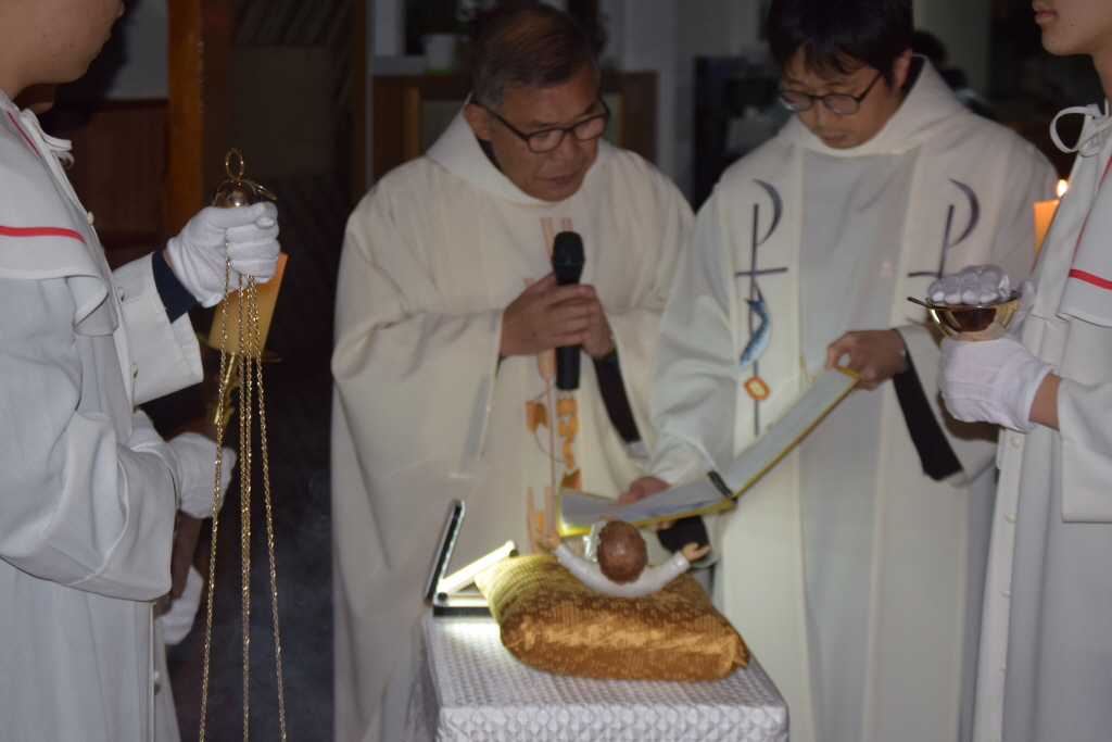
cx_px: 556
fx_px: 2549
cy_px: 371
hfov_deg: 24.6
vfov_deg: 16.6
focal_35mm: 82
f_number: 4
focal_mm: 55
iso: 800
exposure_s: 1/60
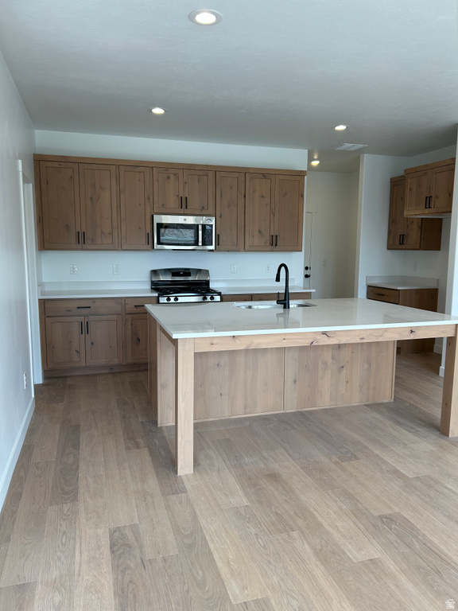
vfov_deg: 67.3
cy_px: 306
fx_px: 459
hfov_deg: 53.1
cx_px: 229
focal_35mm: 26
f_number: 1.5
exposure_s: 1/205
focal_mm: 5.7
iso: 40
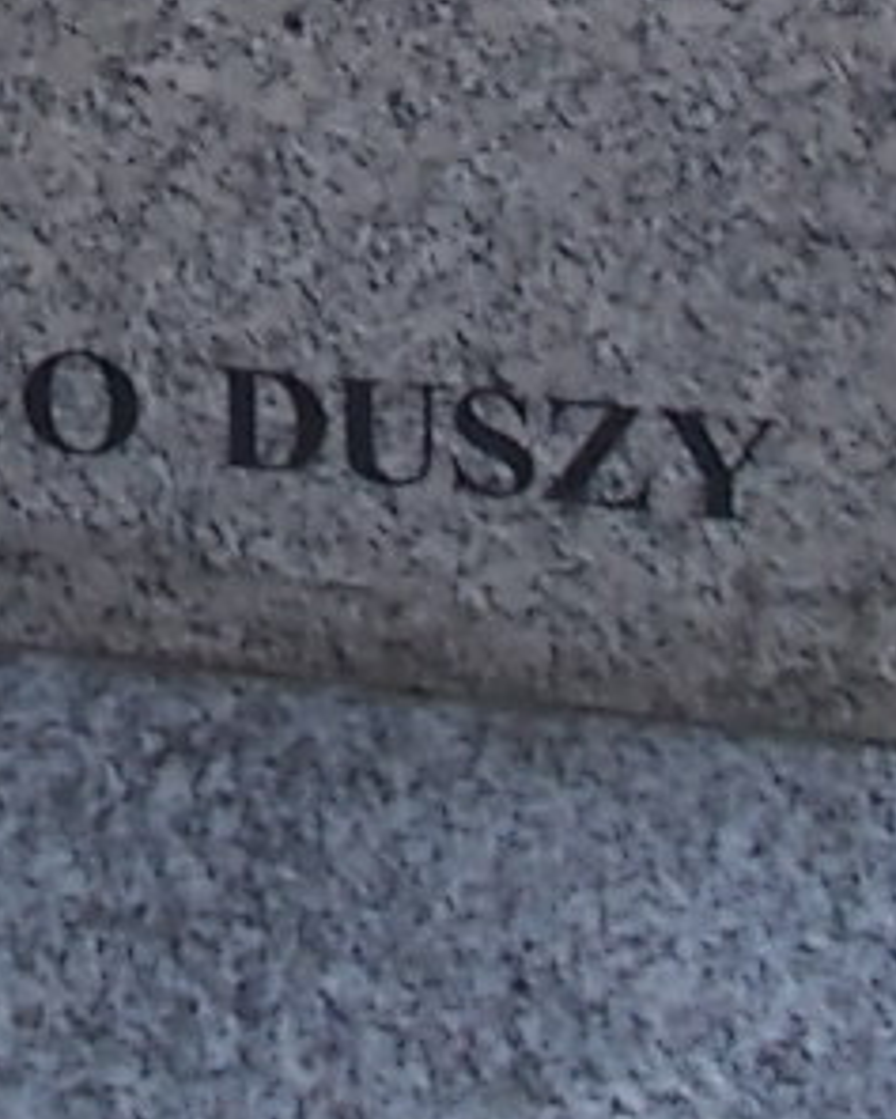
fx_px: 4539
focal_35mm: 137
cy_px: -1108
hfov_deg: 10.9
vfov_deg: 12.4
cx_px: -389
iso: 80
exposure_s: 1/80
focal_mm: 4.6
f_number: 8
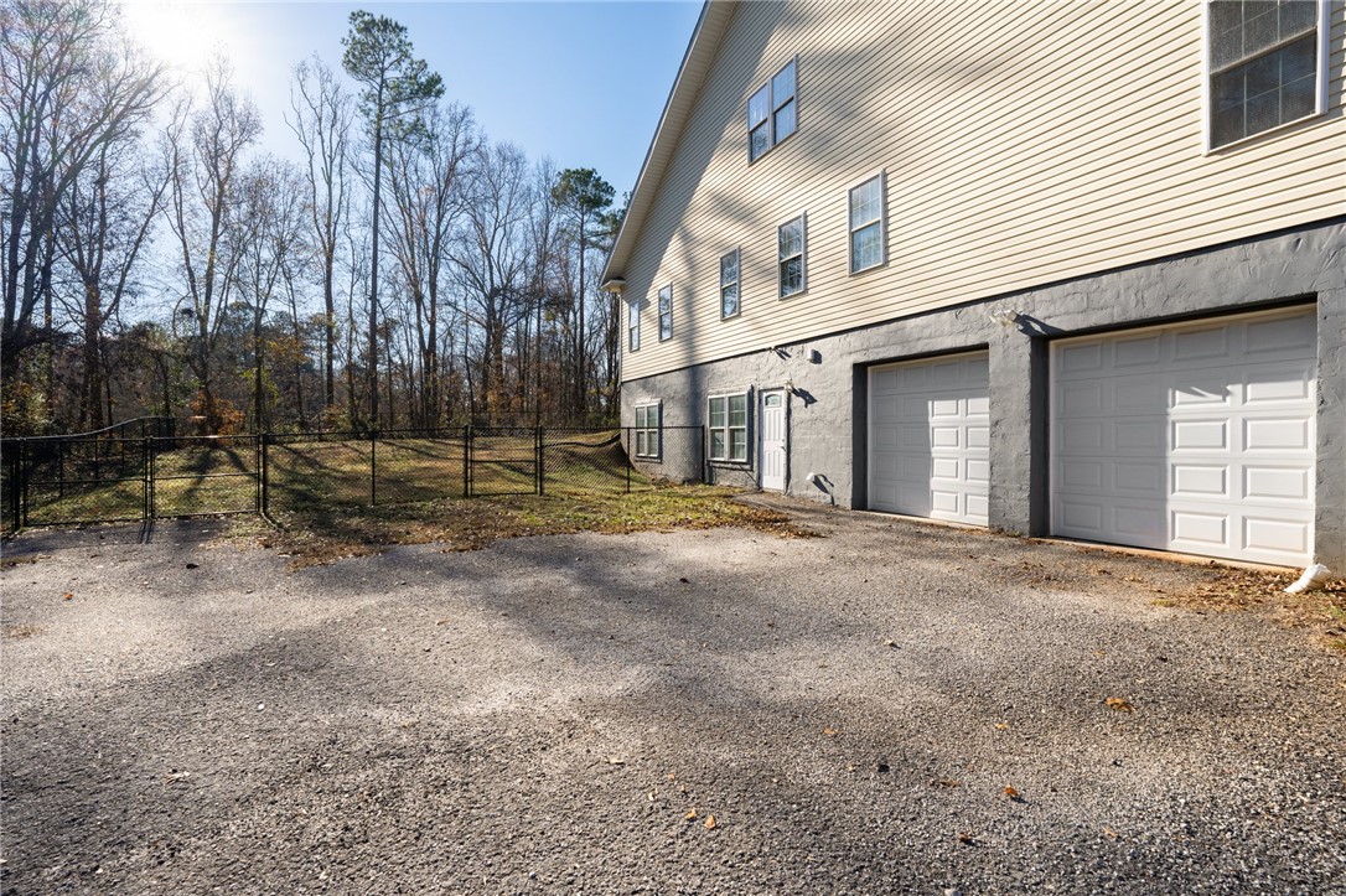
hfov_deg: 93.3
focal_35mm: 17
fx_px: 635
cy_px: 448
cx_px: 673
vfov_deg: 70.4
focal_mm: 17
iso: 200
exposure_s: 1/125
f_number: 9
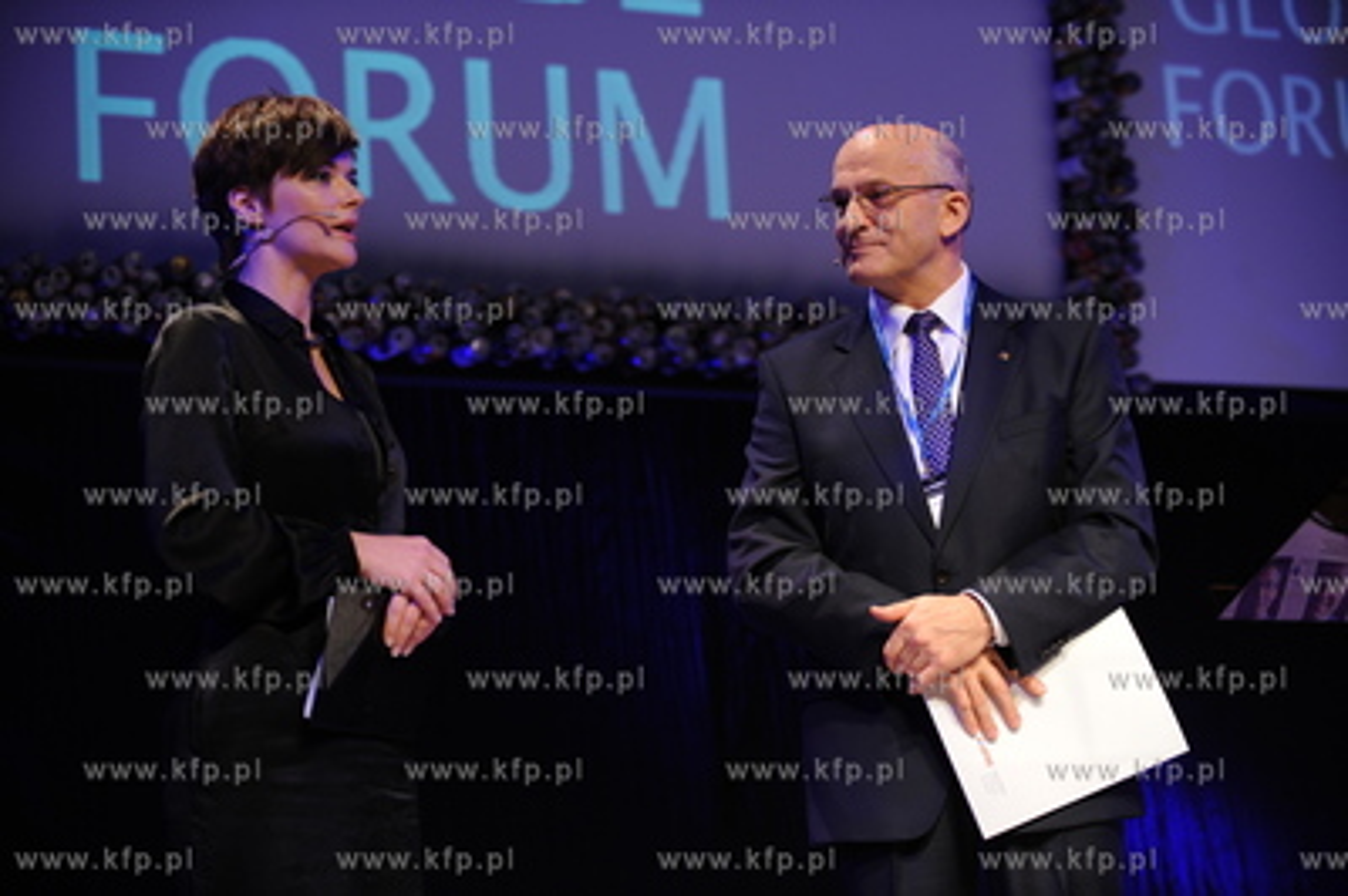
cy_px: 448
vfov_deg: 15.2
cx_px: 674
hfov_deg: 22.6
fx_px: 3367
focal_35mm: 90
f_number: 4
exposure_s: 1/100
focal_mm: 90
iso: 800
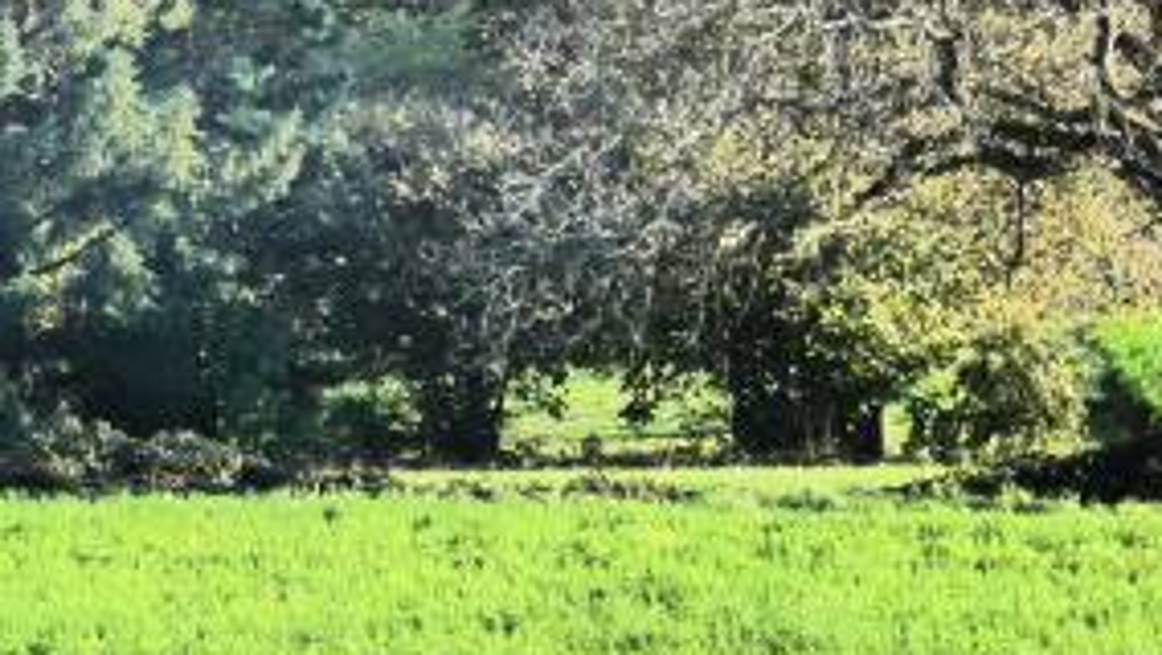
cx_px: 651
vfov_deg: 2.5
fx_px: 15134
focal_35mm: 491
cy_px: -217
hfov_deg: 4.4
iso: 125
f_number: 5.9
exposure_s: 1/125
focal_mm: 42.8
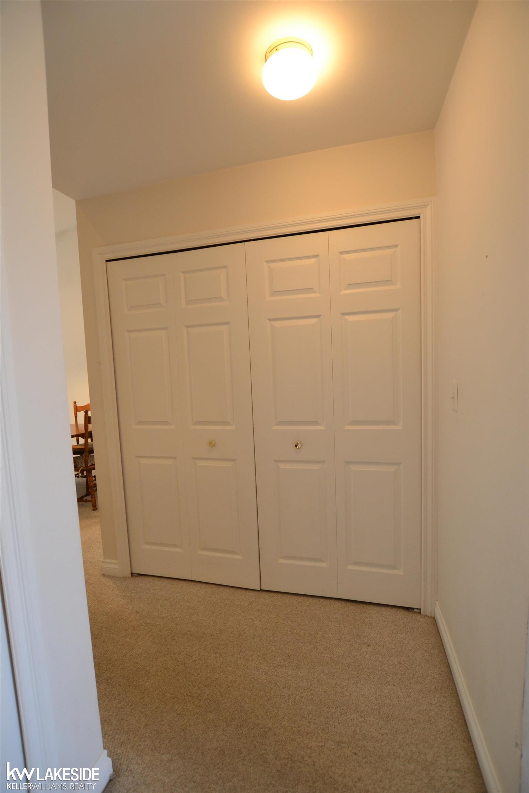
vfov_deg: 100.4
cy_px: 396
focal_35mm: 15
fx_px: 331
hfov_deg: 77.3
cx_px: 264
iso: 560
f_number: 4
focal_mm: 10
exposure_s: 1/60
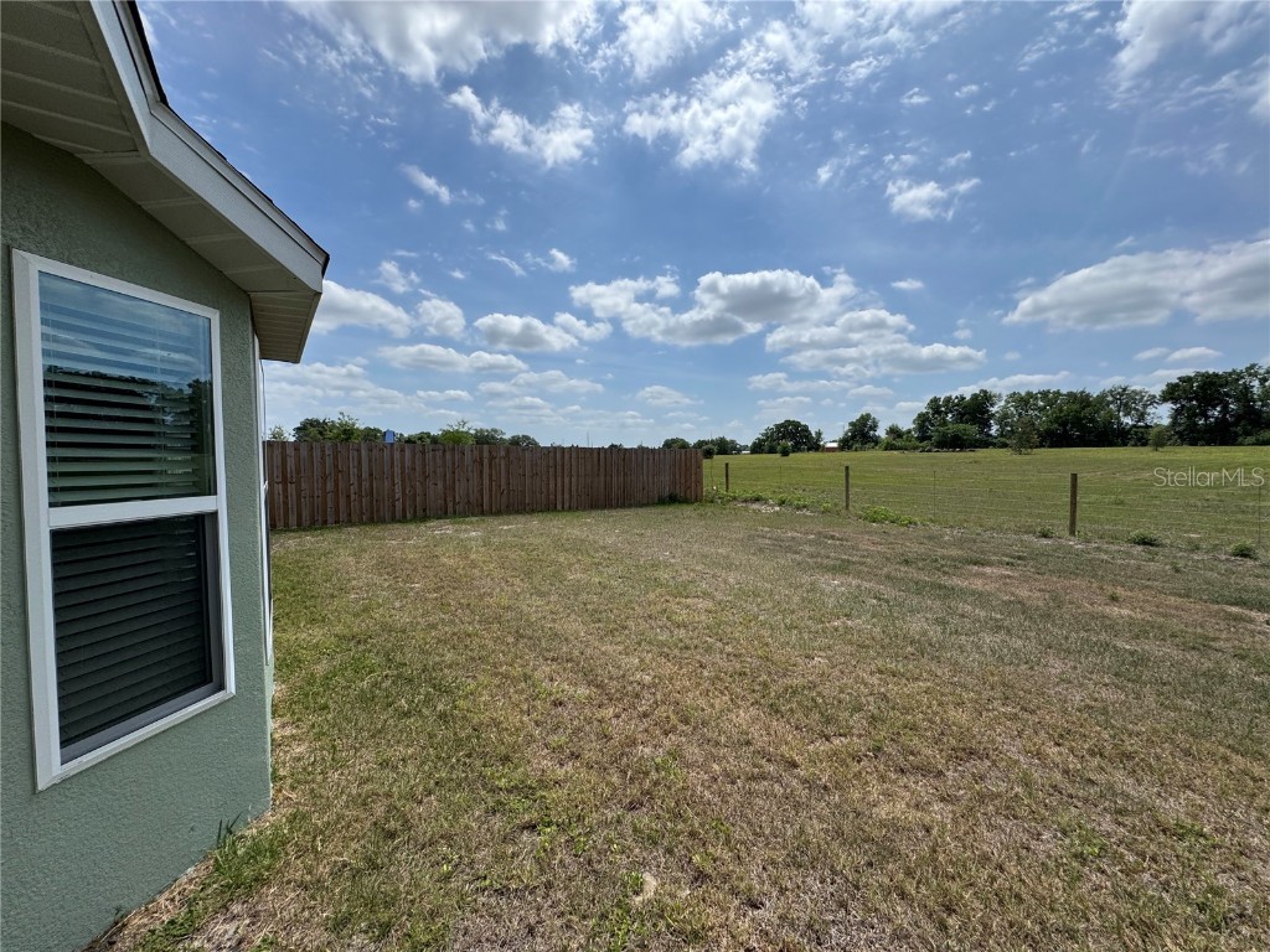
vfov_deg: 85.7
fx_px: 514
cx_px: 635
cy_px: 476
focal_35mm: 14
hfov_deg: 102.1
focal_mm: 2.22
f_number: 2.2
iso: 50
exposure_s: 1/3906
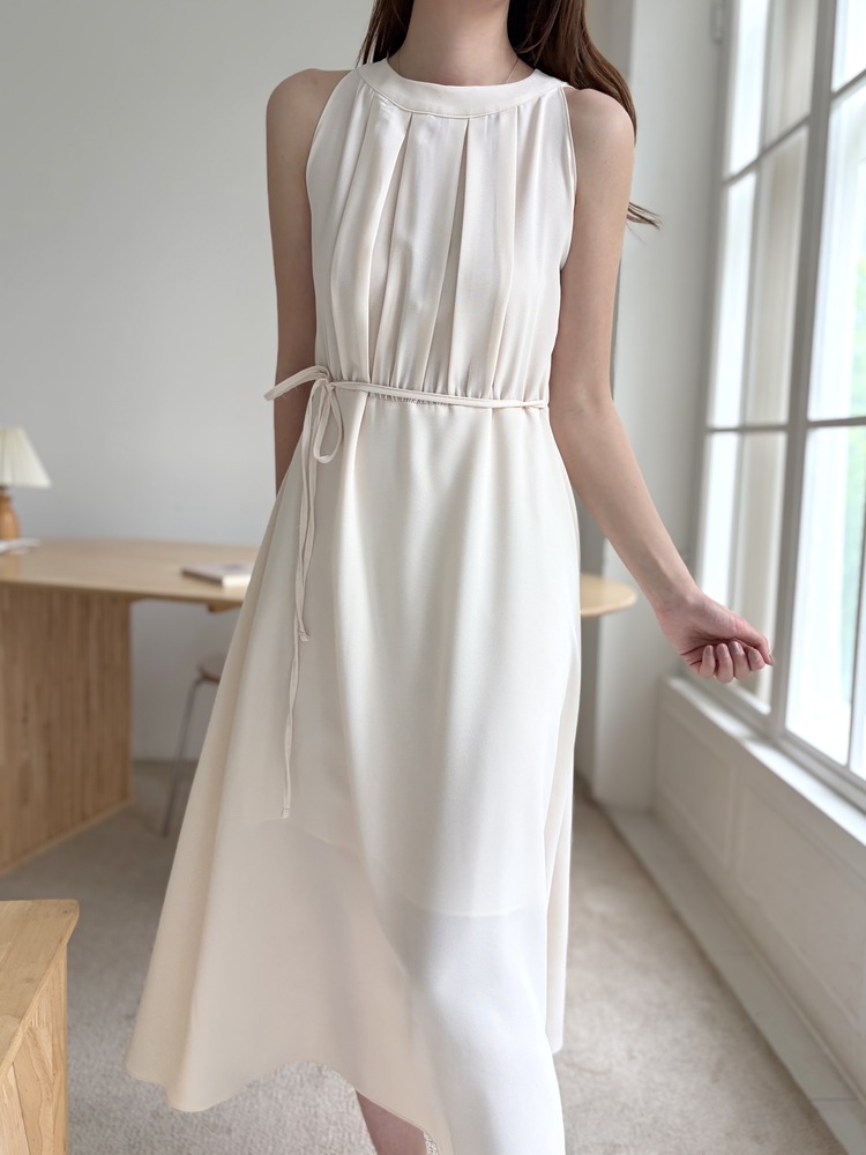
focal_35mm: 26
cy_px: 578
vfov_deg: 67.3
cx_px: 433
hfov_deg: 53.1
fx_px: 867
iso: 50
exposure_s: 1/120
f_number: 1.6
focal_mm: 5.96
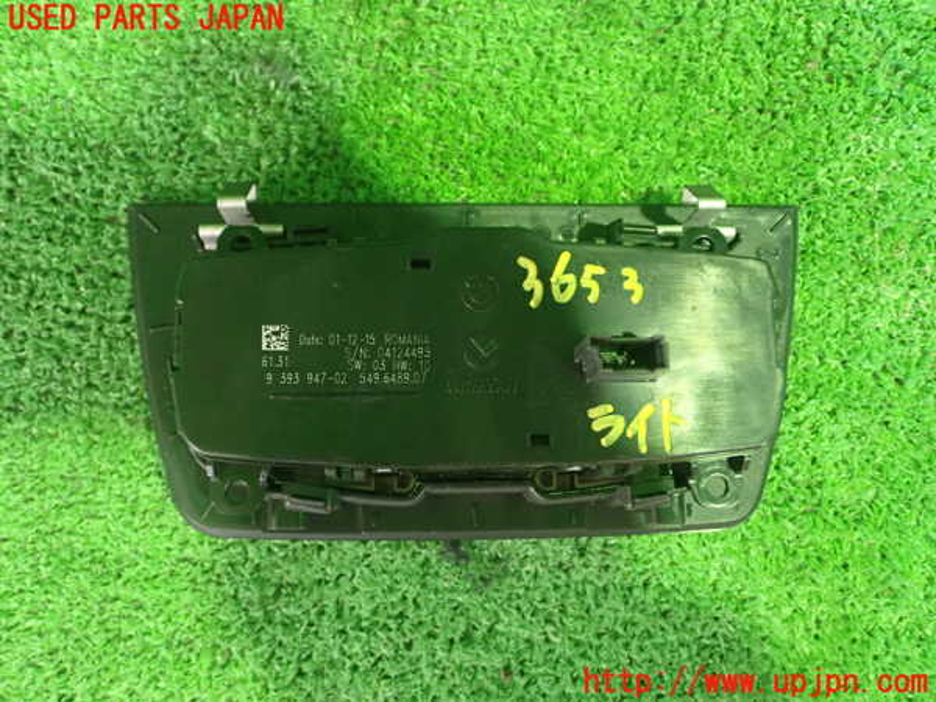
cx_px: 468
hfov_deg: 45.8
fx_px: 1109
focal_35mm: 41
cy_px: 351
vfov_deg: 35.1
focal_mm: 7.31
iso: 800
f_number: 2.8
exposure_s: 1/13
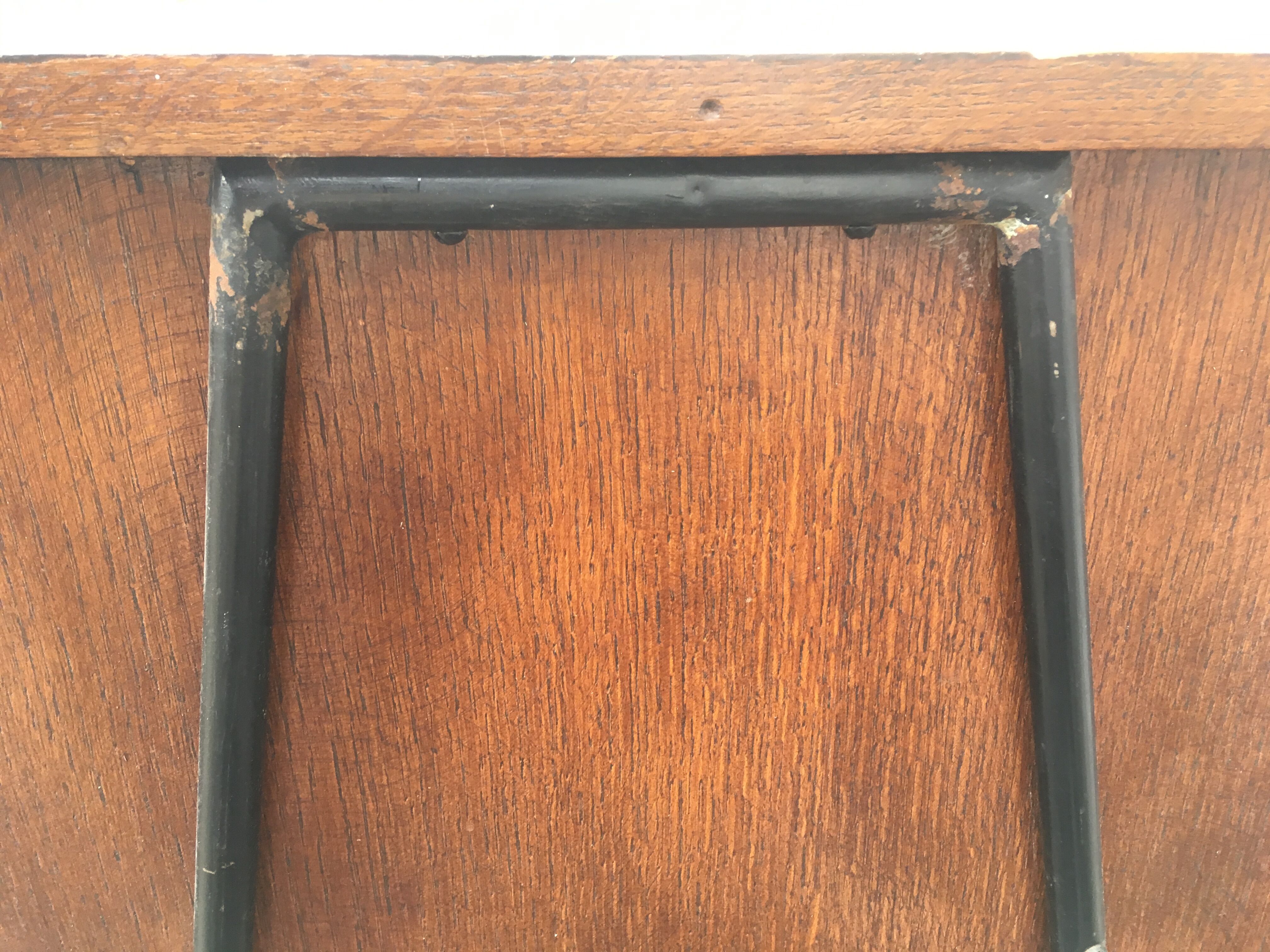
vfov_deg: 48.2
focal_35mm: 29
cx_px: 635
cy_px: 476
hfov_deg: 61.7
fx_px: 1064
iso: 80
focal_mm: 4.15
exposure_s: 1/33
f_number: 2.2
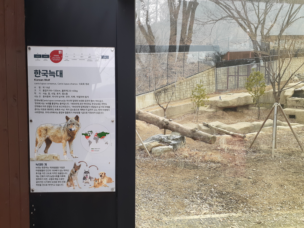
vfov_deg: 51.4
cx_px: 152
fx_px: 237
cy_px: 114
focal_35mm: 27
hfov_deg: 65.3
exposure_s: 1/288
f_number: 1.9
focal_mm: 3.6
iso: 40
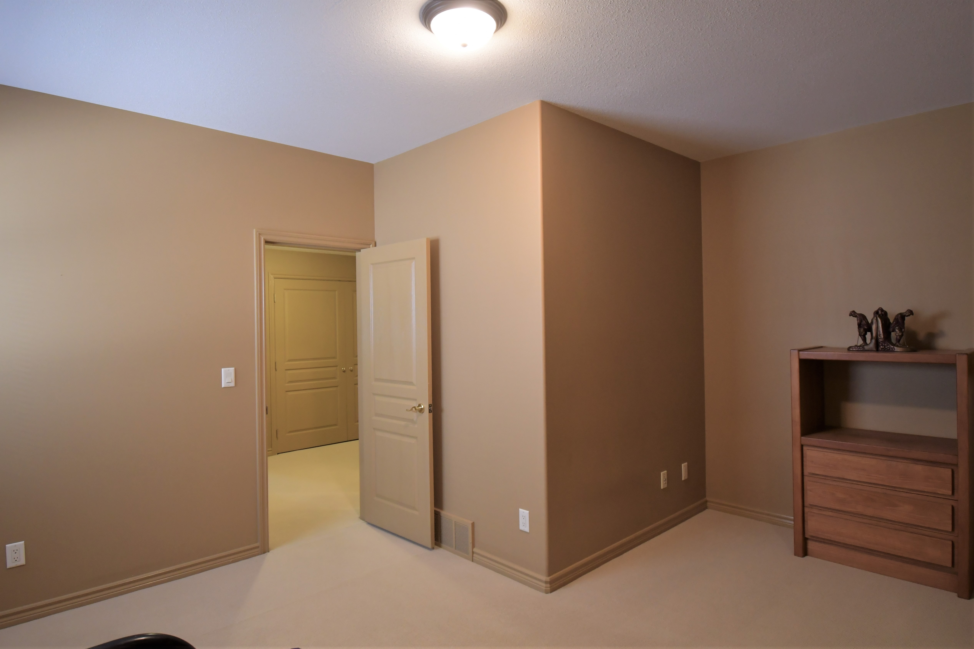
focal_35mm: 19
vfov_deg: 64.6
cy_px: 324
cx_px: 487
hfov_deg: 86.9
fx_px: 514
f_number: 4.8
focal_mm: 13
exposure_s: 1/15
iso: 1100
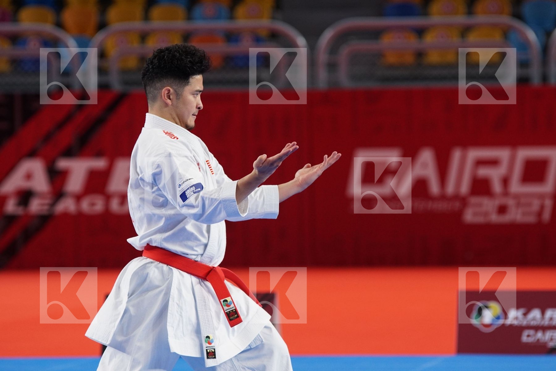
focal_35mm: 240
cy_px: 186
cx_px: 278
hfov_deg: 8.6
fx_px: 3706
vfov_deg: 5.7
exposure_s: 1/400
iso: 800
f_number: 3.2
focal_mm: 160
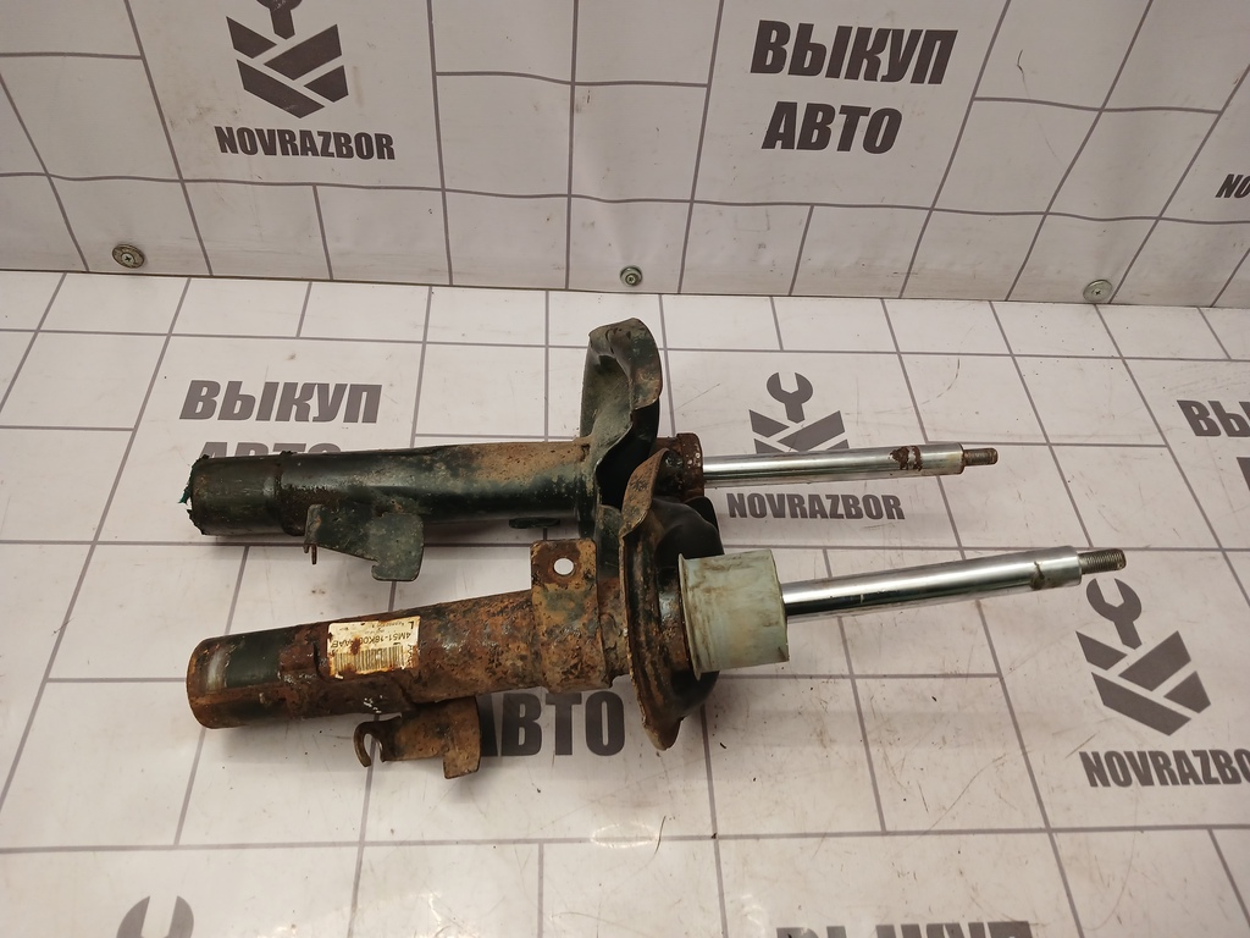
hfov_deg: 65.3
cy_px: 469
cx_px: 625
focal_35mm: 27
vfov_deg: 51.4
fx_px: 975
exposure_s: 1/50
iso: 125
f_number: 1.8
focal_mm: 4
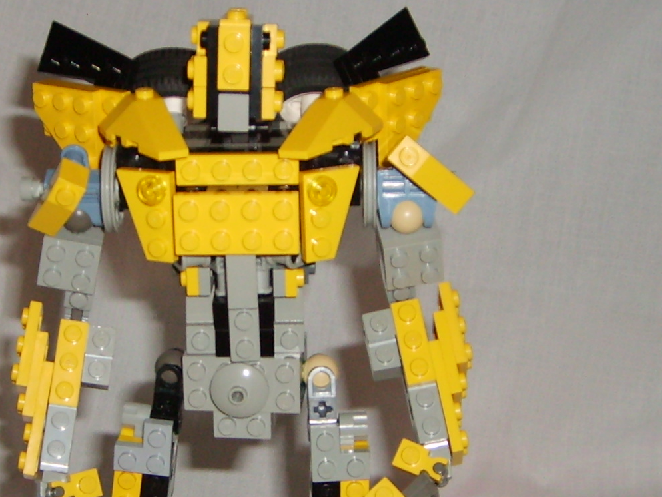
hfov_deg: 24.3
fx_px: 1530
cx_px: 246
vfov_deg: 18.4
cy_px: 324
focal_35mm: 80
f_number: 2.8
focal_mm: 5.8
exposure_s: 1/45
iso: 100
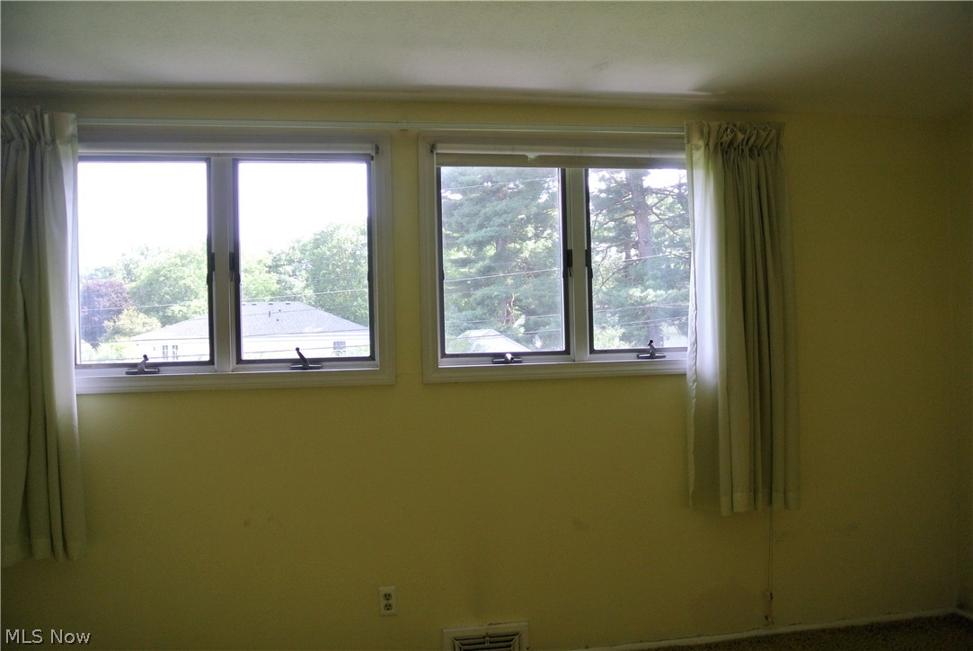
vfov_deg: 48.0
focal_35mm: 27
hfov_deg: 67.3
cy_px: 326
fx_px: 730
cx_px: 486
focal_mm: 10
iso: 200
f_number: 3.5
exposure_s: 1/60
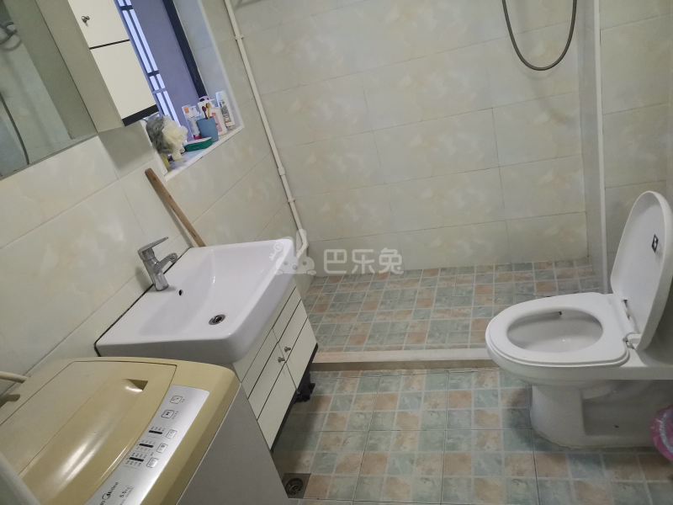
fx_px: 505
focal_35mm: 26
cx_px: 336
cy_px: 252
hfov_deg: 67.3
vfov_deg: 53.1
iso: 500
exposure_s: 1/33.3
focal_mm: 5.5
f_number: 1.8
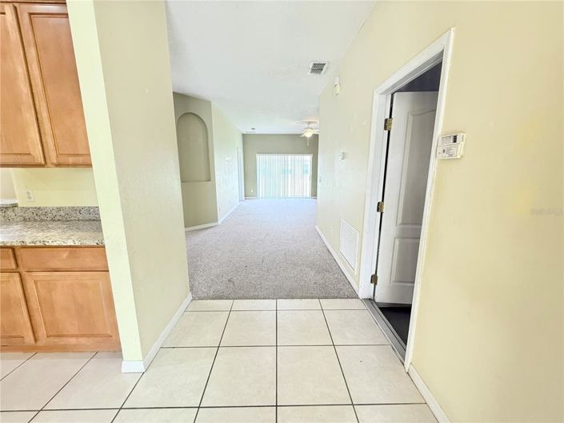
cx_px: 282
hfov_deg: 102.1
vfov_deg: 85.6
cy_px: 212
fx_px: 228
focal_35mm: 14
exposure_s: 1/60
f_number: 2.2
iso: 500
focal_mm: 2.22
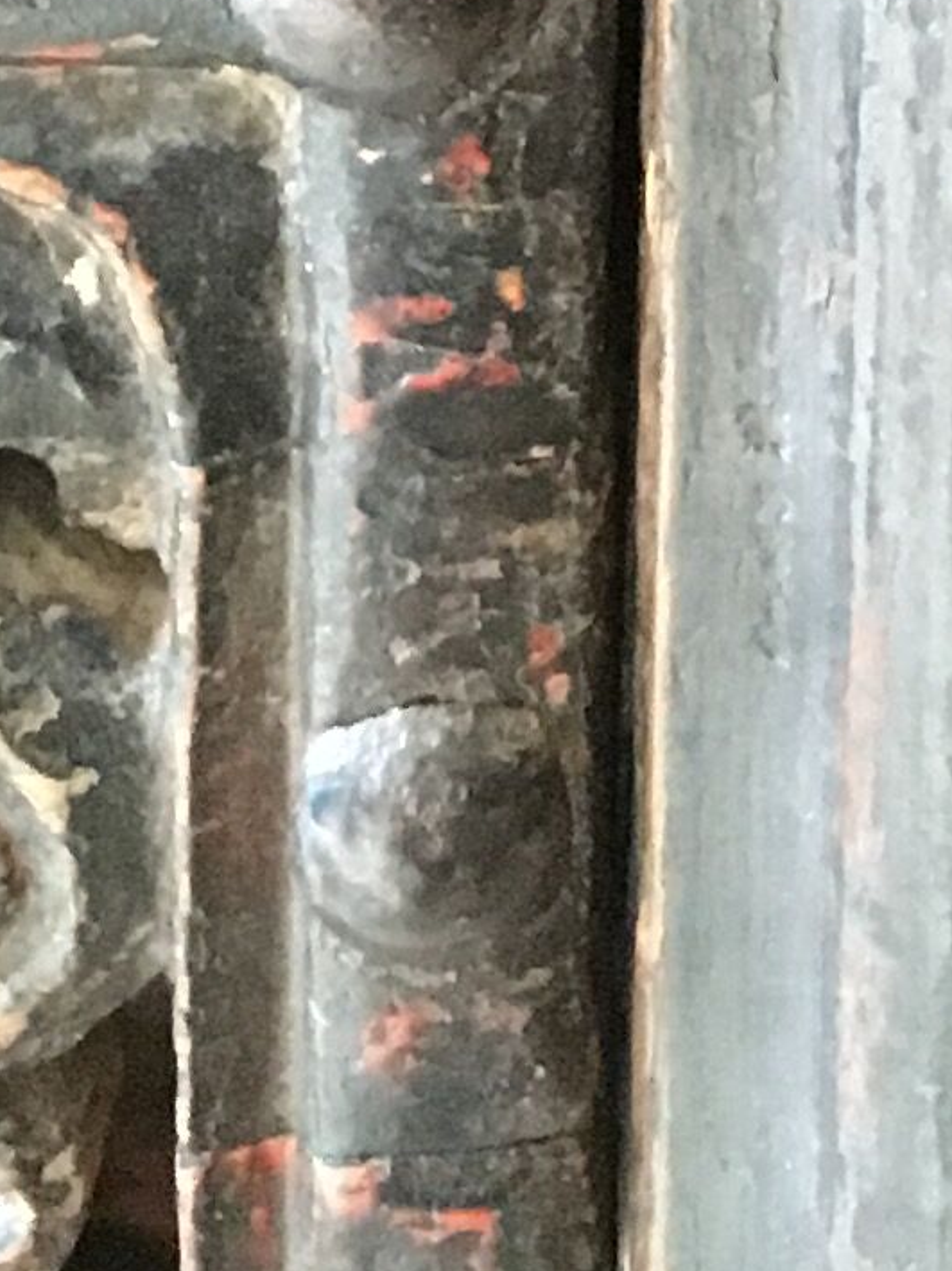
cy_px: -2264
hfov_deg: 8.9
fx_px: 6056
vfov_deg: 9.8
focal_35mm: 165
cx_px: 1097
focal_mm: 4.15
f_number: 2.2
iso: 320
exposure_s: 1/17
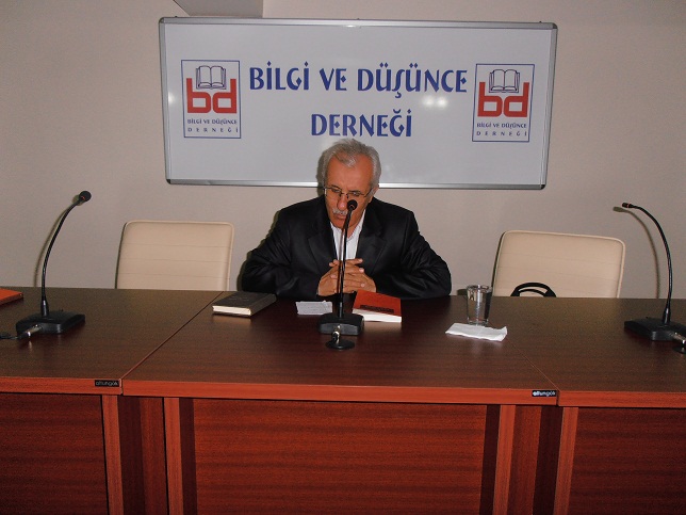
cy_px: 258
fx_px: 476
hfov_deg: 71.6
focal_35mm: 24
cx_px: 343
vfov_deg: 56.8
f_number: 3
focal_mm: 4.2
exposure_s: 1/30
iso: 125
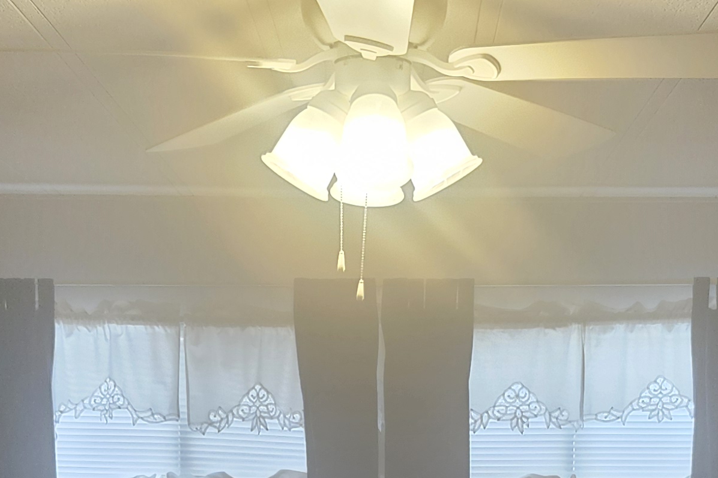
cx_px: 369
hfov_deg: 25.4
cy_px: 736
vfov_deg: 15.6
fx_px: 1595
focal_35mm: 80
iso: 250
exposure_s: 1/120
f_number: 1.8
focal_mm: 5.54
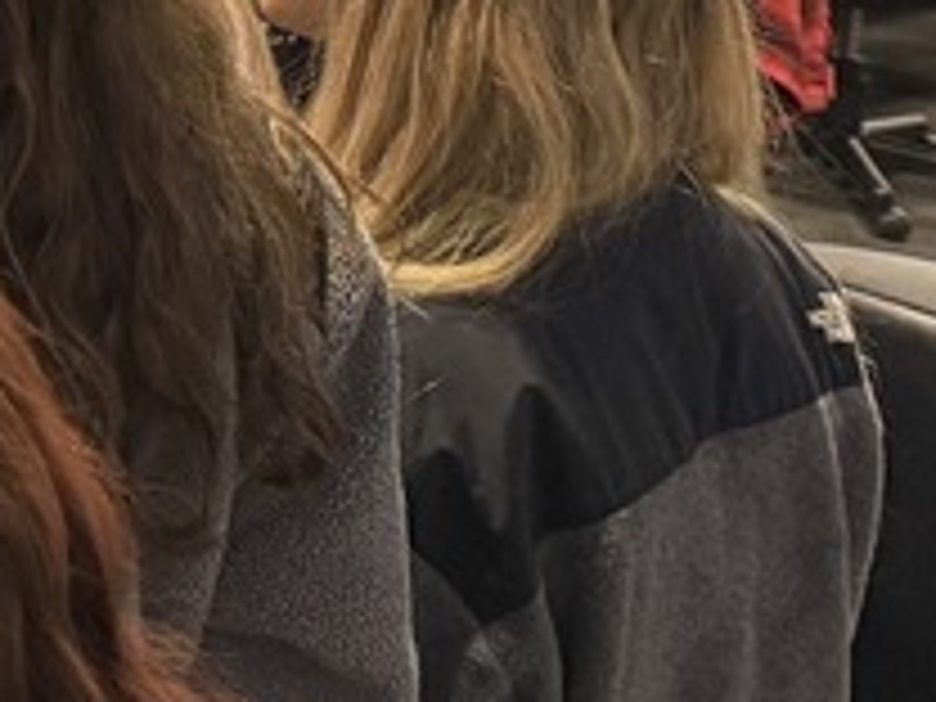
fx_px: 3191
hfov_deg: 13.0
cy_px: -468
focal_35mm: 118
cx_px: -1264
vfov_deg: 11.8
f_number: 1.78
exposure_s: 1/60
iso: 320
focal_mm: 6.76
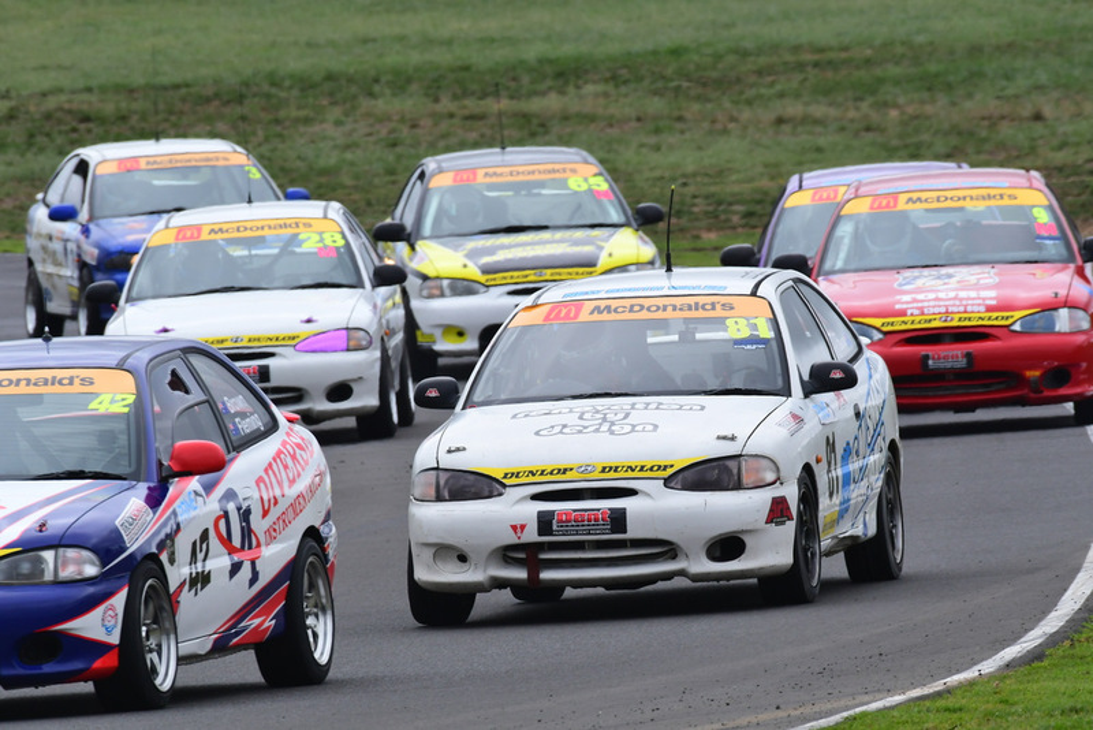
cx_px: 546
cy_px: 365
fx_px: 21867
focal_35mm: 720
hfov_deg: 2.9
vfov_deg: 1.9
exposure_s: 1/640
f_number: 13
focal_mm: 480
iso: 640
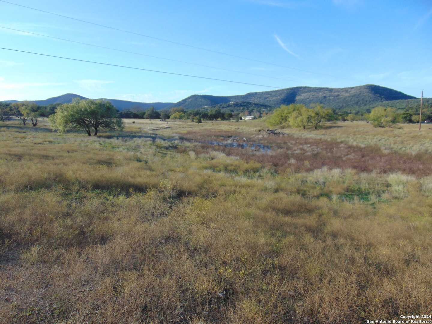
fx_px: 312
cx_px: 216
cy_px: 162
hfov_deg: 69.4
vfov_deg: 54.9
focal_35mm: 25
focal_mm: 4.5
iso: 80
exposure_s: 1/640
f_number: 3
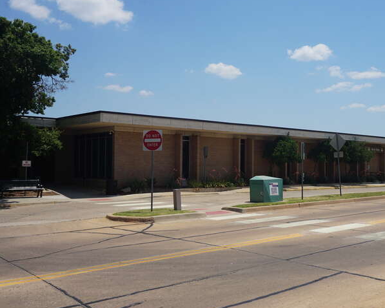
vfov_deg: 37.6
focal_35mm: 40
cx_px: 237
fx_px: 451
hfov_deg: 45.9
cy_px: 152
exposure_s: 1/250
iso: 100
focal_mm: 21
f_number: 11
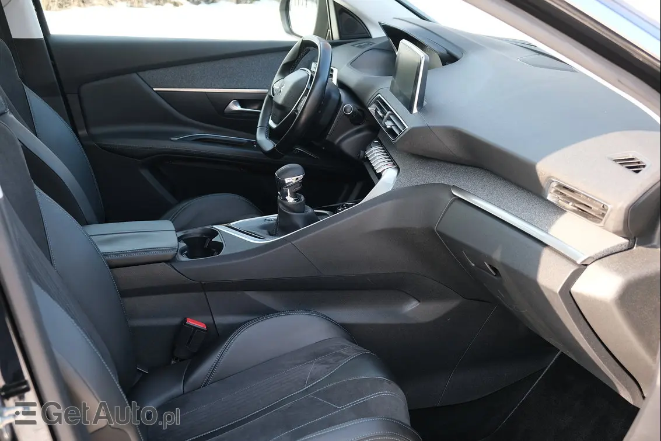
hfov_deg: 41.9
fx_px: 863
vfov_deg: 28.6
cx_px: 330
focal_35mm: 47
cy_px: 220
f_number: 4.5
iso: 320
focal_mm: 31.5
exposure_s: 1/85
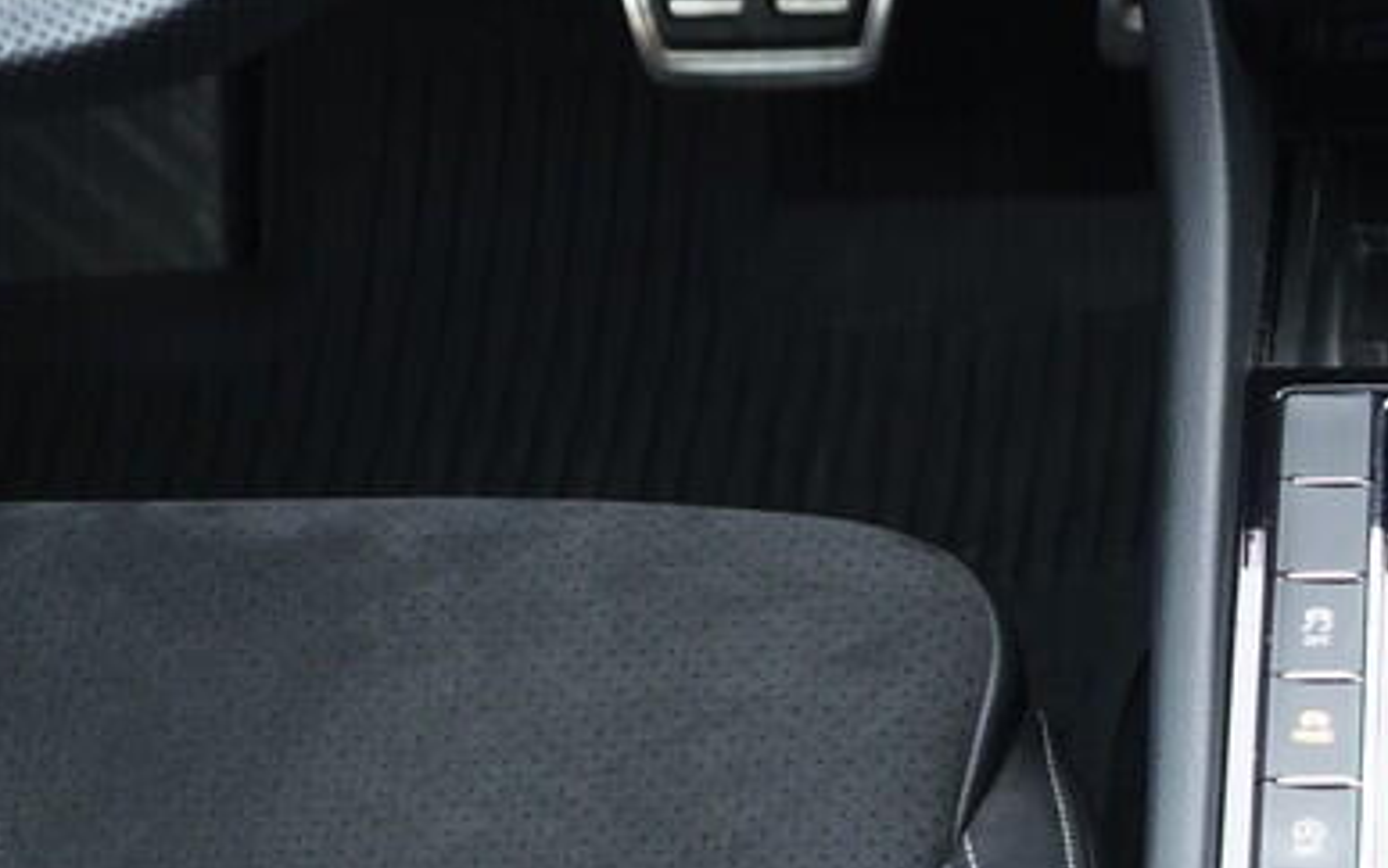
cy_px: 325
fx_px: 3670
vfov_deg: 13.5
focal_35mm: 97
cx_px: 1679
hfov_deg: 20.1
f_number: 2.8
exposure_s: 1/40
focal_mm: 24
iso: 640
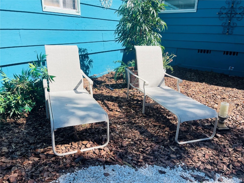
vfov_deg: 53.1
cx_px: 122
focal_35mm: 26
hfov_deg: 67.3
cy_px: 92
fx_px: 183
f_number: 1.6
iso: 32
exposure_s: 1/3086
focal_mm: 5.1
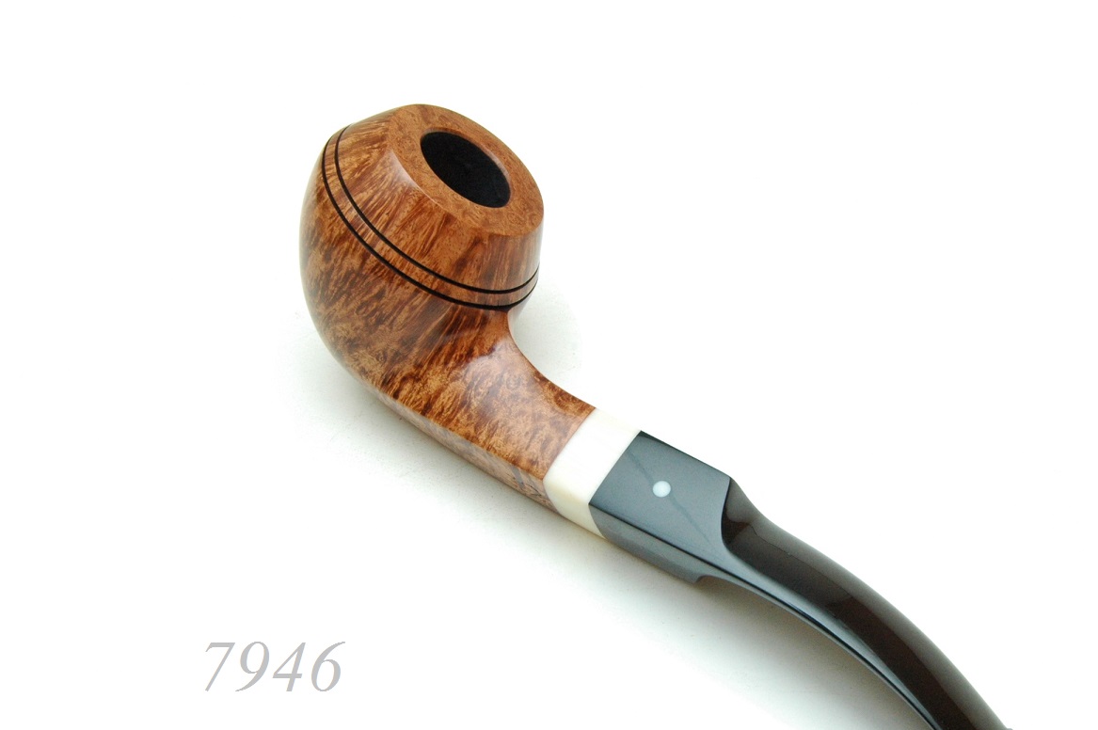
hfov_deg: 50.7
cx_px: 602
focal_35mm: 38
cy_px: 407
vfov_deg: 35.0
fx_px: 1158
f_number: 14
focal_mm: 22
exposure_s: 1/500
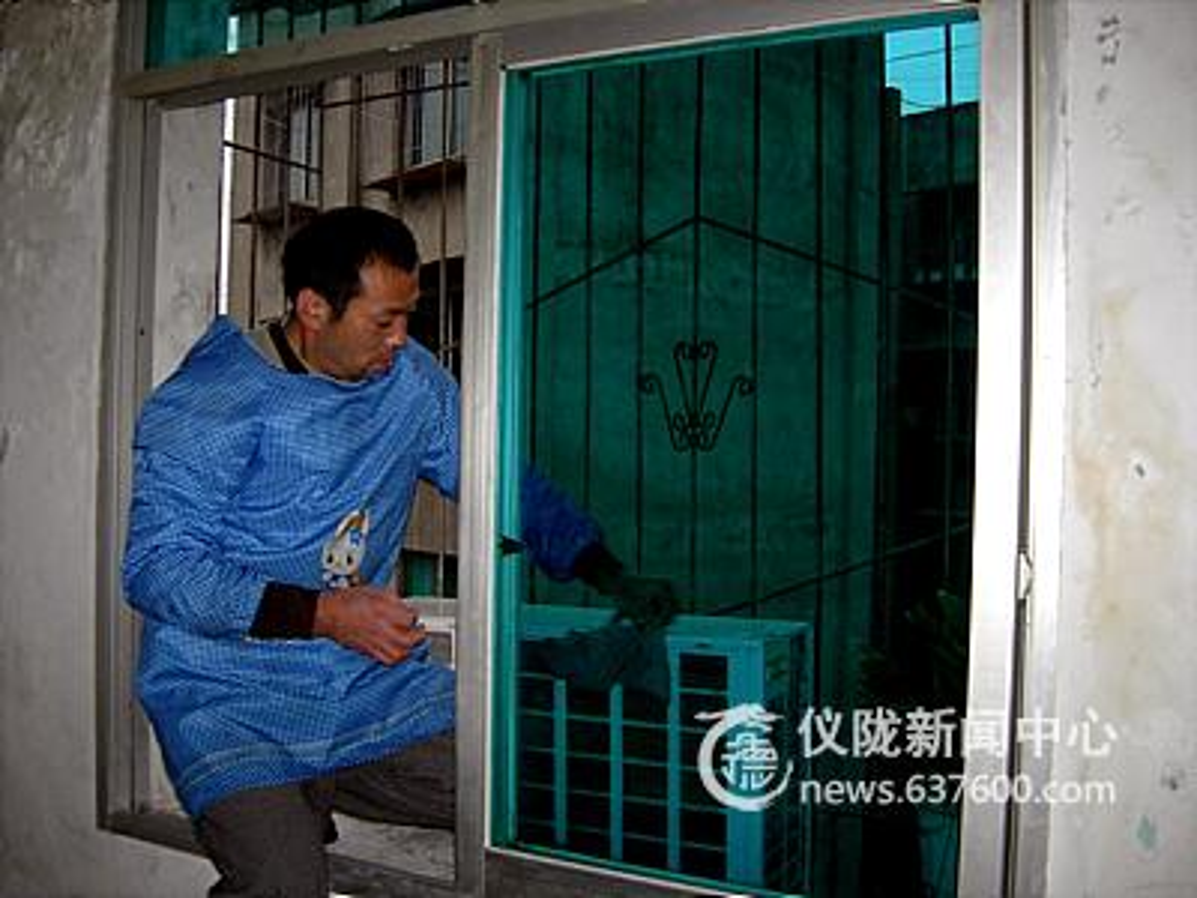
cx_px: 598
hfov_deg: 51.4
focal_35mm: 36
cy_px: 449
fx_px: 1245
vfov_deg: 39.7
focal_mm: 7.5
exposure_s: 1/60.1
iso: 64
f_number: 2.7
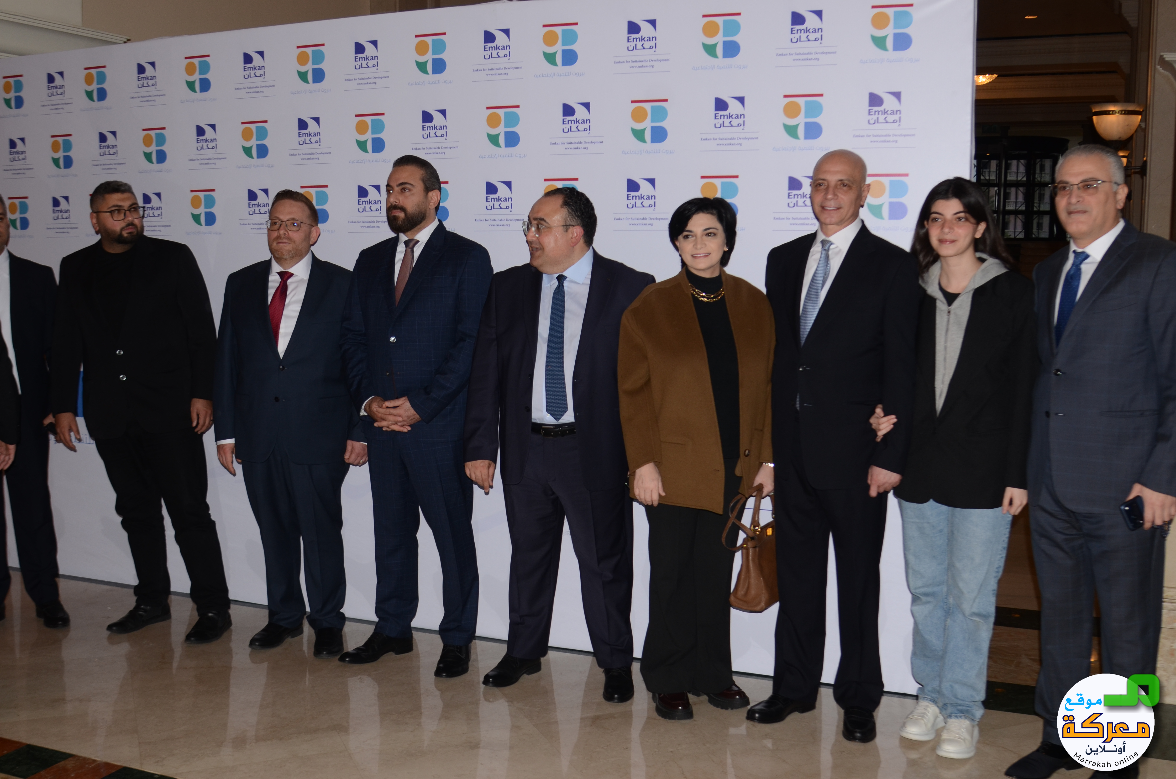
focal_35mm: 36
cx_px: 588
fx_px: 1174
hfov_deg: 53.2
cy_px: 390
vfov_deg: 36.7
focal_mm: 24
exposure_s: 1/250
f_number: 4.5
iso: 250
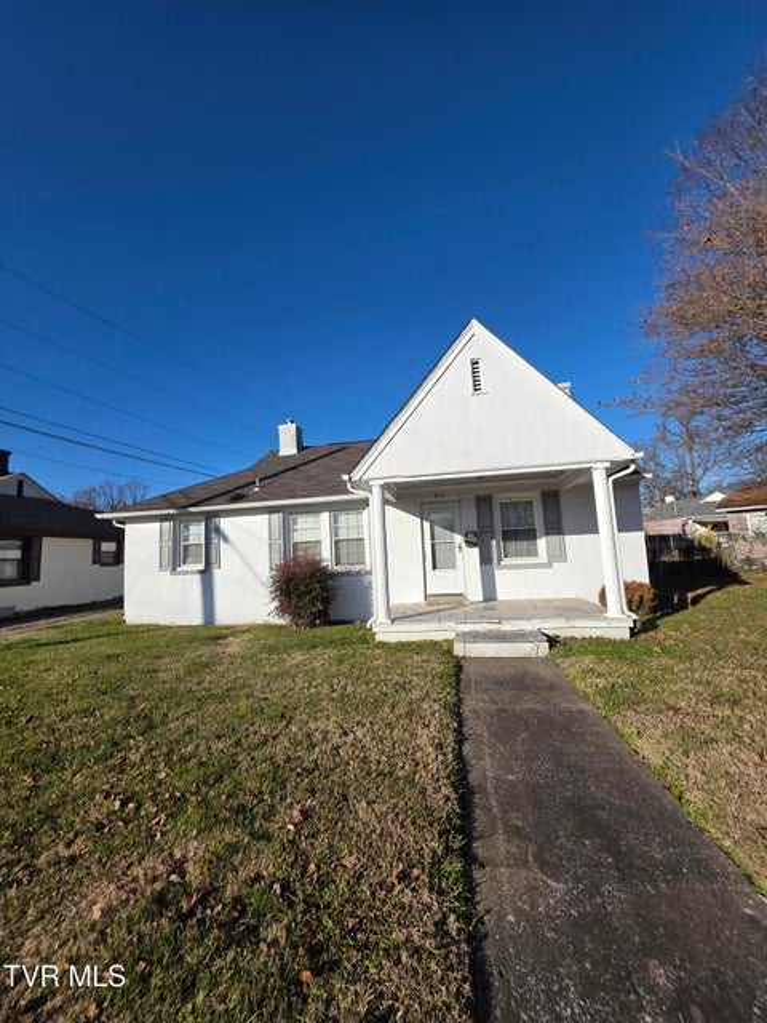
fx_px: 384
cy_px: 512
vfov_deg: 106.2
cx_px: 384
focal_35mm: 13
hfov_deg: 89.9
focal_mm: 2.2
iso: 40
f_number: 1.9
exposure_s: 1/2391
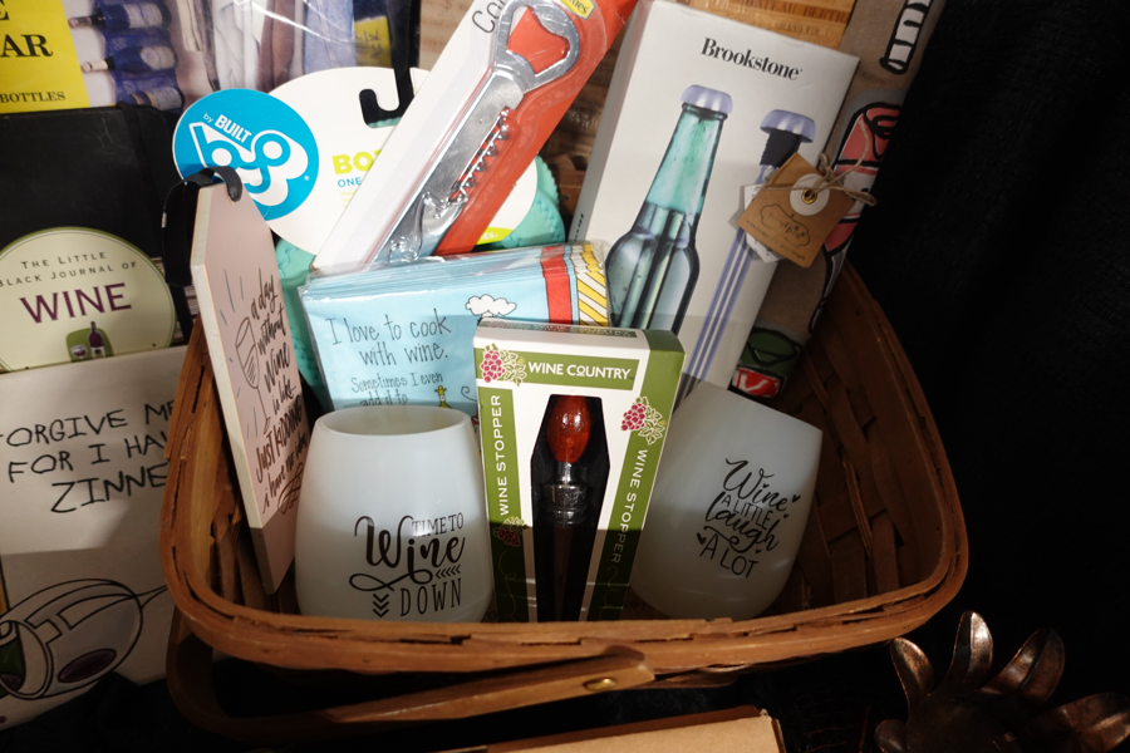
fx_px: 753
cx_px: 565
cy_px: 376
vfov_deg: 53.1
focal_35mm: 24
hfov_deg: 73.7
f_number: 1.8
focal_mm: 9.4
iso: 400
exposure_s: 1/30
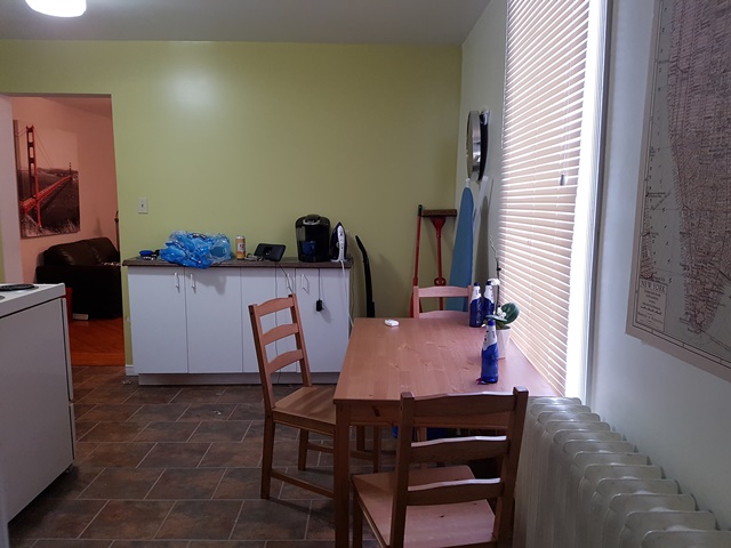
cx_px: 366
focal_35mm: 26
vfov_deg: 53.1
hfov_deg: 67.3
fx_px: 549
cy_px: 274
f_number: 1.7
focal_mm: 4.2
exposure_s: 1/24
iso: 200
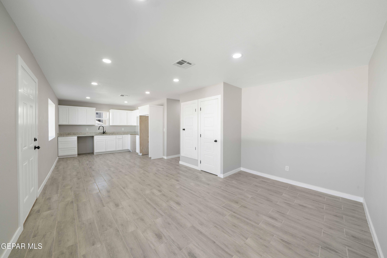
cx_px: 194
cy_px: 129
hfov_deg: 112.6
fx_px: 129
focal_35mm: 12
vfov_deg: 90.0
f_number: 10
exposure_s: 1/25
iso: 640
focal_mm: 12
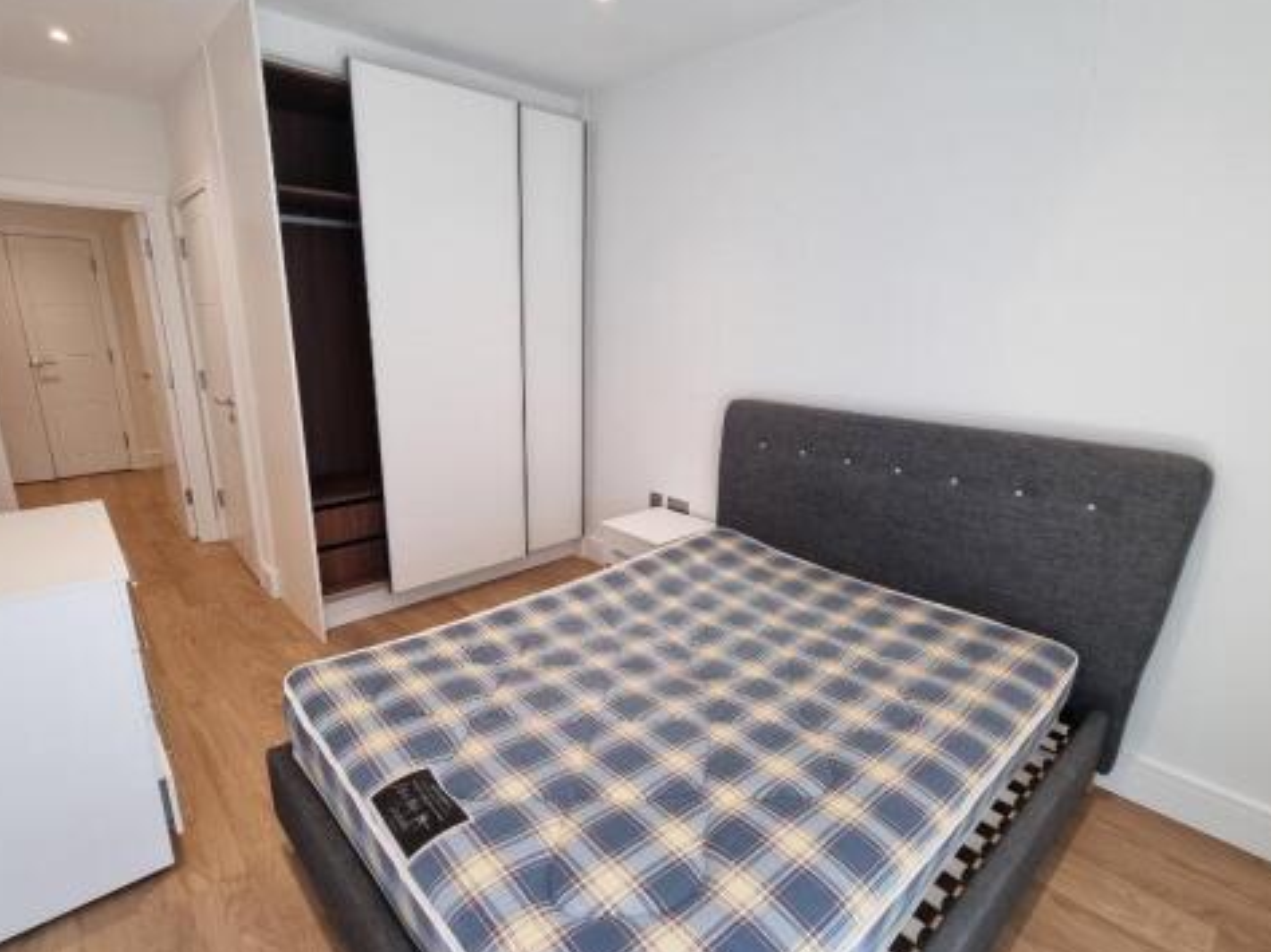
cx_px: 591
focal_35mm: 16
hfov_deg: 94.4
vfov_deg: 78.1
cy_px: 481
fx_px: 587
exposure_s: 1/50
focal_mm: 2.2
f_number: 2.2
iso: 80
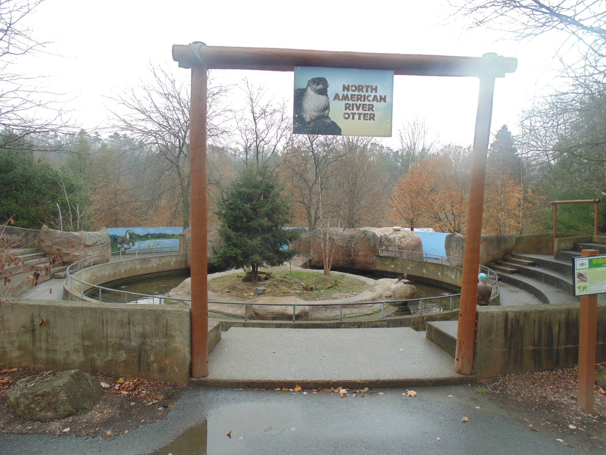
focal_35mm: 22
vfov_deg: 61.1
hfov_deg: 76.4
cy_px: 228
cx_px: 303
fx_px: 385
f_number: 3.1
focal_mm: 4
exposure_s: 1/100
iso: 80
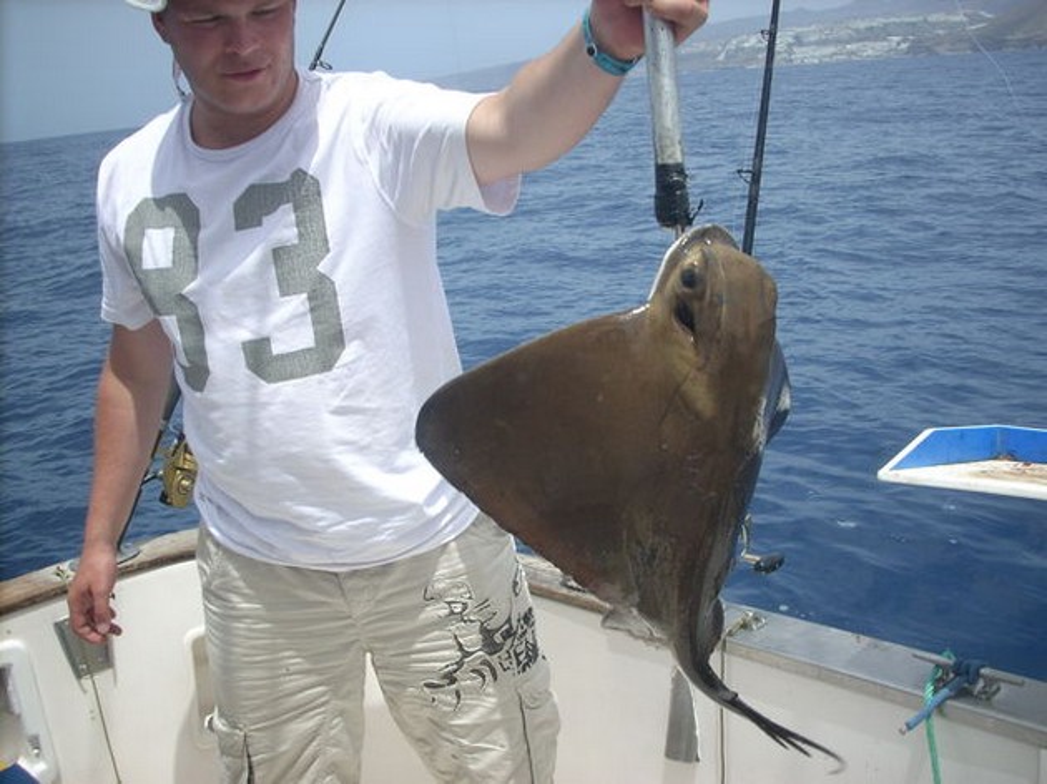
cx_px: 524
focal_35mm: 37
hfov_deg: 50.2
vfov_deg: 38.6
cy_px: 392
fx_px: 1119
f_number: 5.6
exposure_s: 1/273
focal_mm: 6.2
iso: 64
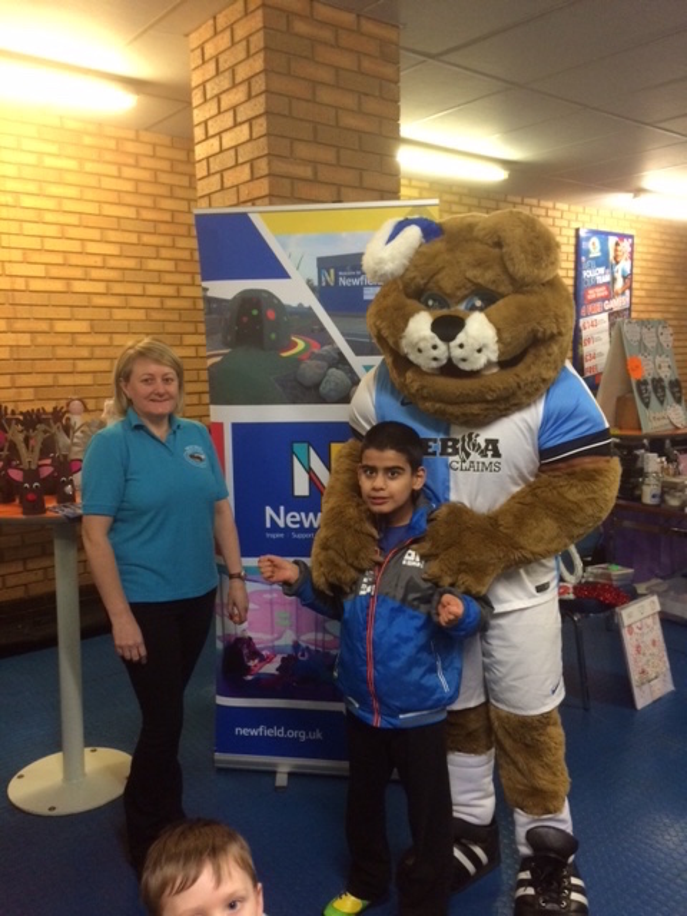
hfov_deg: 48.2
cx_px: 344
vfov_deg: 61.7
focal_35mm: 29
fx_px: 767
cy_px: 458
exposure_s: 1/33
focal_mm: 4.15
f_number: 2.2
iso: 320
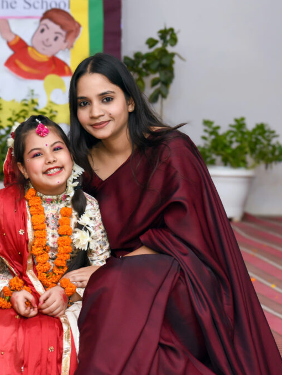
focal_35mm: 152
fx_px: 1651
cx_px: 72
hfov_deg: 9.7
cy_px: 188
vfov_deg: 13.0
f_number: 5.6
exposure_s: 1/100
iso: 1000
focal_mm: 70
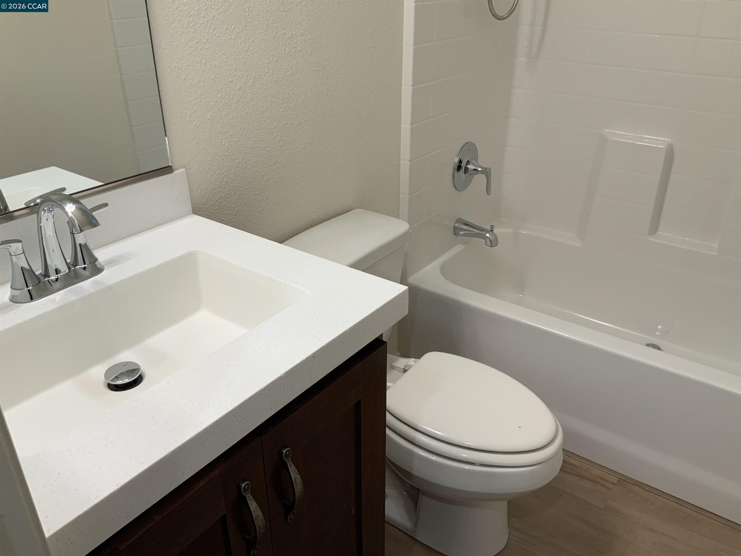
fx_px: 621
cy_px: 278
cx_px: 370
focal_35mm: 29
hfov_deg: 61.7
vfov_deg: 48.2
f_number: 1.8
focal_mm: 3
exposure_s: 1/120
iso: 64
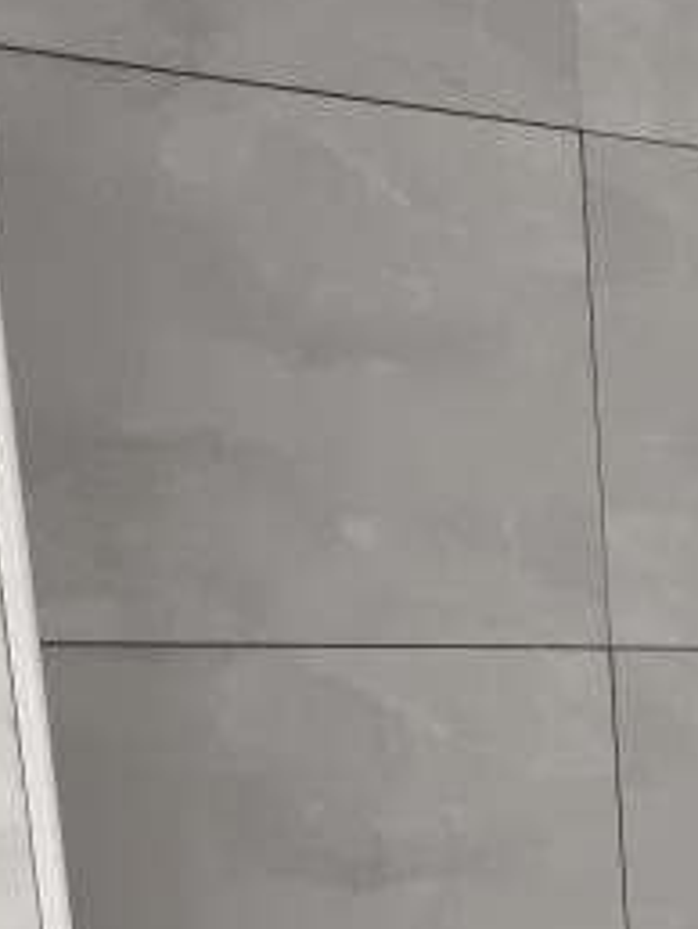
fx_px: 2550
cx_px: 1043
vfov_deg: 18.1
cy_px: 1435
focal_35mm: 95
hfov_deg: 14.5
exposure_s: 1/50
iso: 368
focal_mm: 5.6
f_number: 1.57
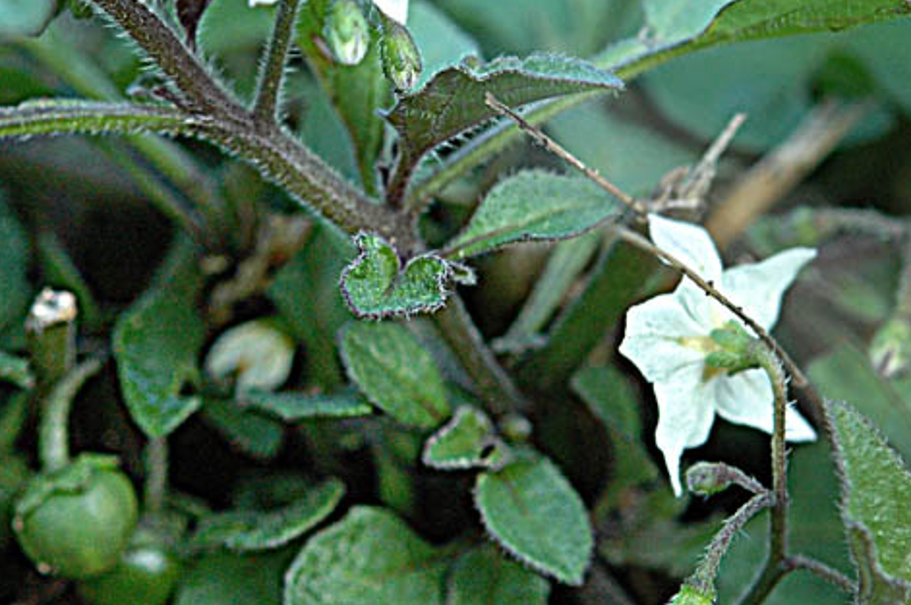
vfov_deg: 9.0
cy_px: 309
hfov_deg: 13.4
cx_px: 240
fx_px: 3868
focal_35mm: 153
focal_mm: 60
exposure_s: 1/125
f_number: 5.6
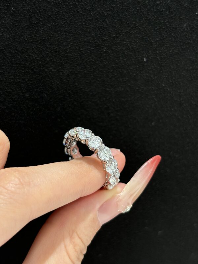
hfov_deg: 28.0
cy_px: 132
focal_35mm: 52
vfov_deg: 36.8
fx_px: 397
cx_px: 99
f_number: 1.6
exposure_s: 1/100
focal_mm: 5.96
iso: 32
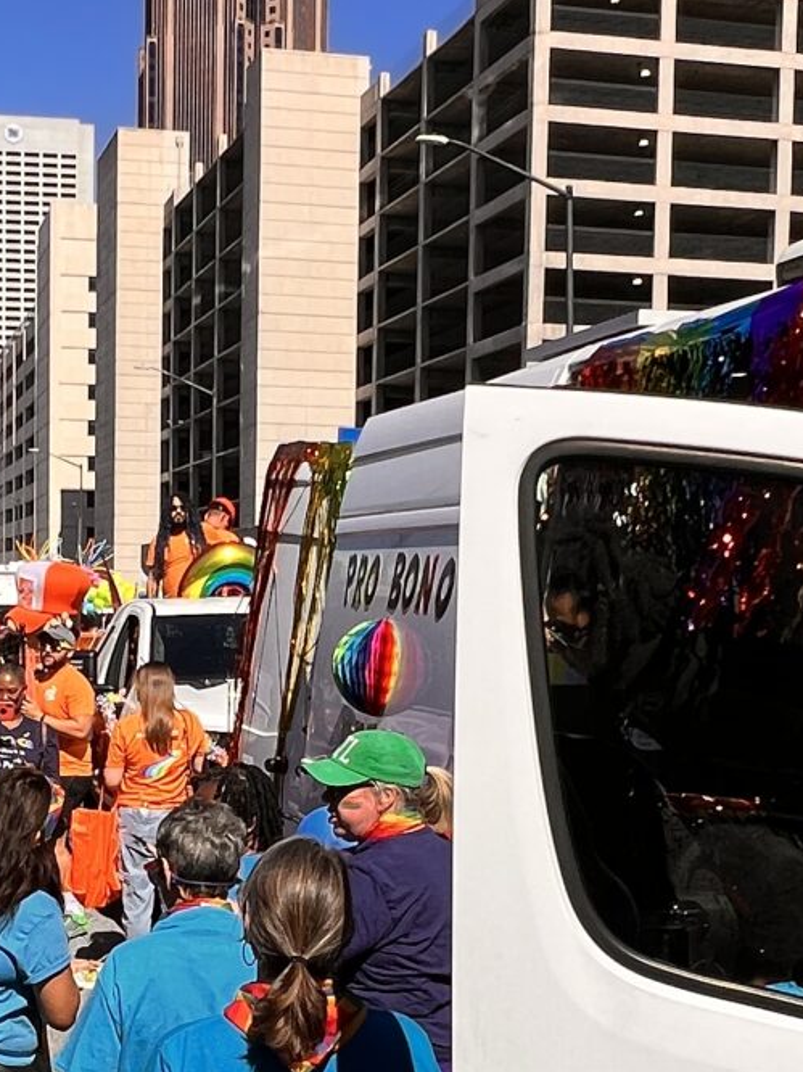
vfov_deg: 37.8
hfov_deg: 28.7
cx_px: 211
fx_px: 1547
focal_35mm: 50
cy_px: 715
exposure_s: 1/2538
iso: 32
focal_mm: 1.57
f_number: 1.8
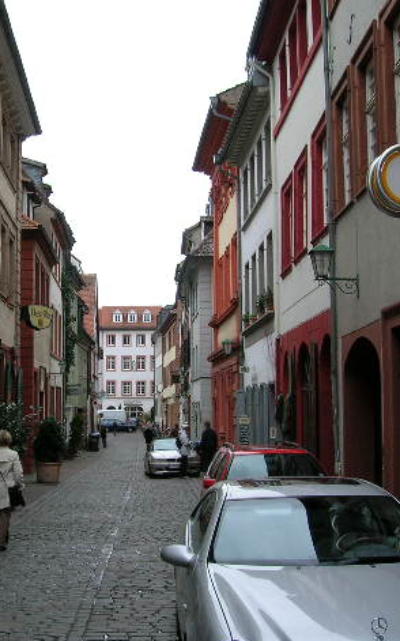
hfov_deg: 26.1
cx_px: 110
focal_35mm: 49
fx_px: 855
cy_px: 317
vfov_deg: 41.1
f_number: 4.9
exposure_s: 1/64
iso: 50
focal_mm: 5.7
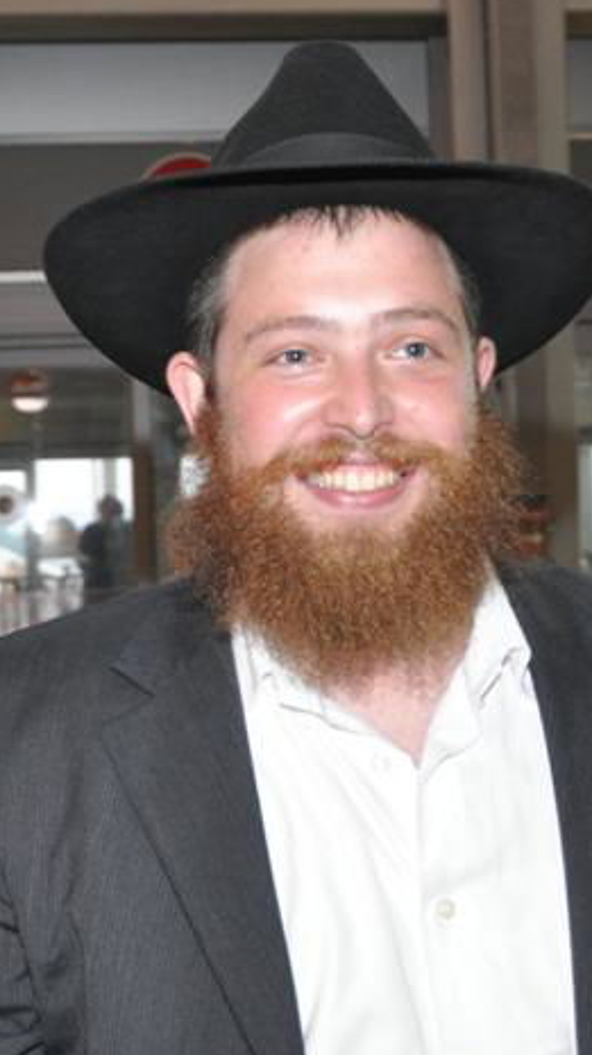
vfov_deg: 25.5
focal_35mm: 83
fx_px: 2320
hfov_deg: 14.5
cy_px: 395
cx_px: 284
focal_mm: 24
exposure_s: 1/60
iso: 800
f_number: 4
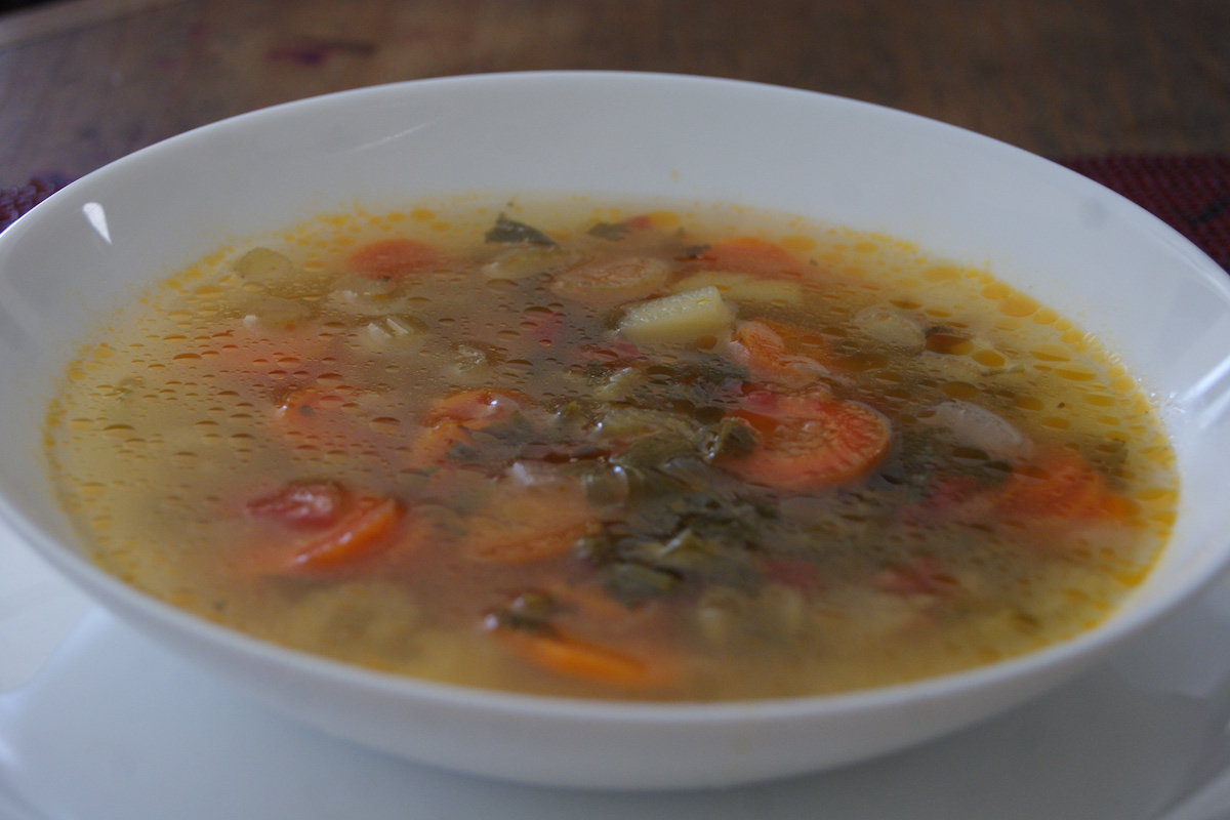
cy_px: 410
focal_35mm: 82
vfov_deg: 16.6
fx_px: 2819
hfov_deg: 24.6
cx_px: 615
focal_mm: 55
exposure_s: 1/50
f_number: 5.6
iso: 400
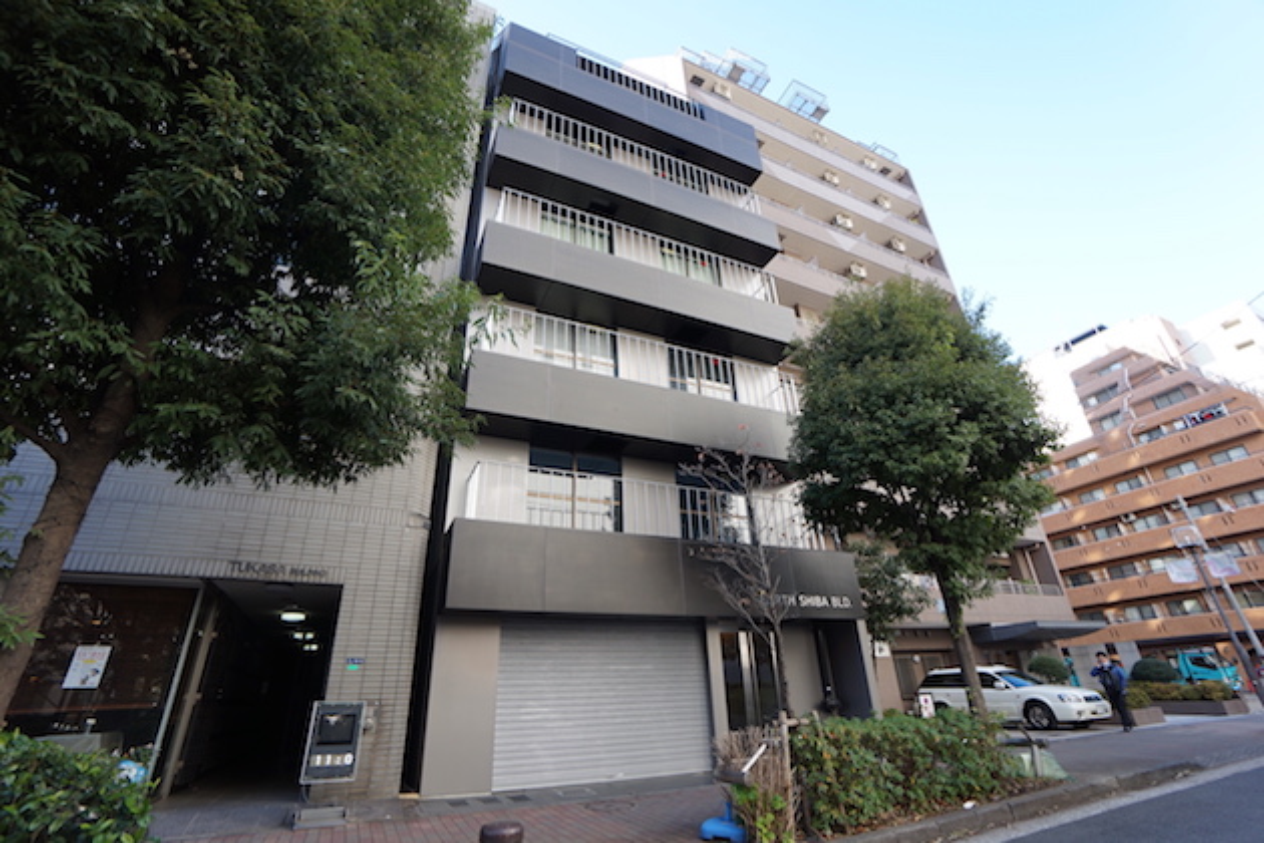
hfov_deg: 100.4
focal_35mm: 15
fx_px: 527
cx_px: 632
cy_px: 422
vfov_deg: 77.3
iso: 100
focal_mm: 10
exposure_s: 1/60
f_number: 4.5
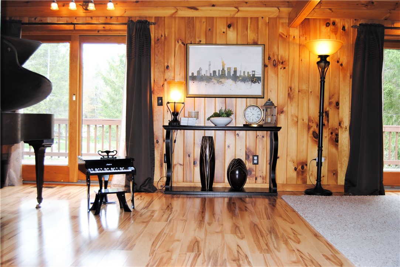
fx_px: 384
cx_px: 200
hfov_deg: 55.1
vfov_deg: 38.4
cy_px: 134
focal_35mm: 34
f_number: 3.8
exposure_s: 1/60
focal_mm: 23
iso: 200
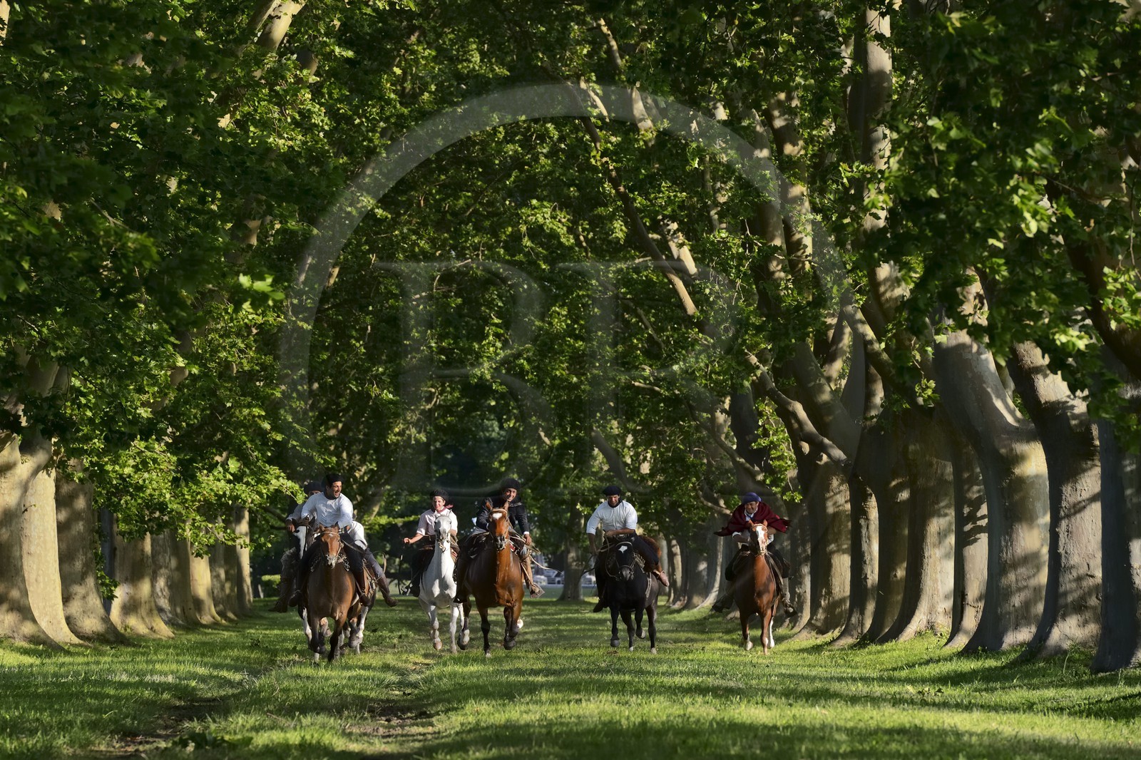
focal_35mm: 200
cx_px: 570
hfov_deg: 10.3
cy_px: 380
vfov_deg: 6.9
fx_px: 6337
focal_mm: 200
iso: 800
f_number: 7.1
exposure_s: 1/800
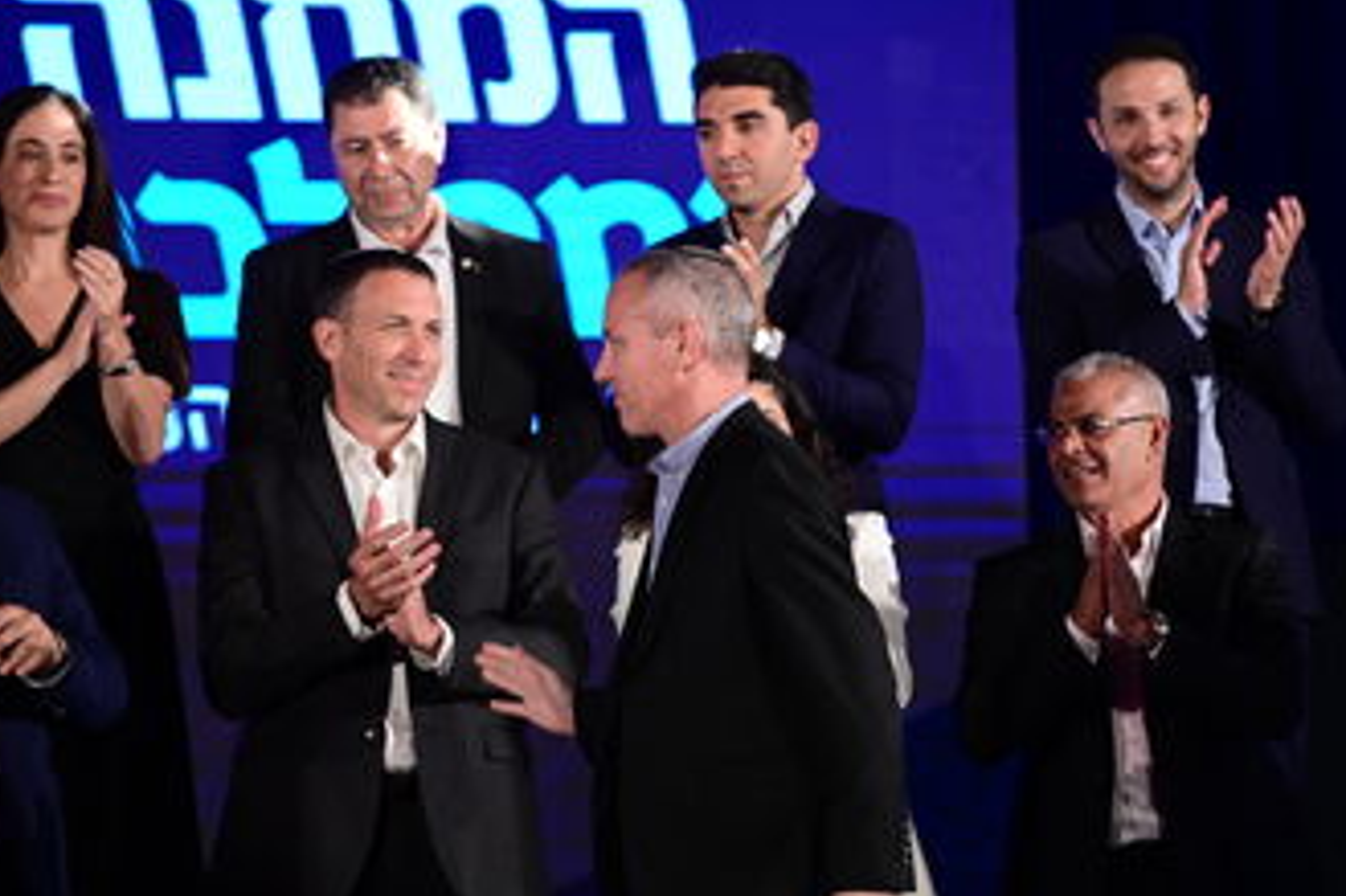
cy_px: 434
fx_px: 9081
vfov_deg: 5.6
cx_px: 687
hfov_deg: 8.5
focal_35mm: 243
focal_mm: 200
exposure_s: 1/250
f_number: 3.5
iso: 2500
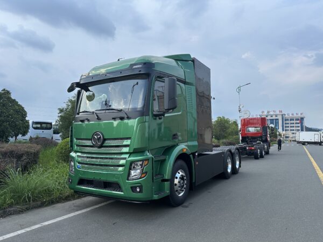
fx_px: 224
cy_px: 121
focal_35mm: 24
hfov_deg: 71.6
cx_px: 162
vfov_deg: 56.8
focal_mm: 6.86
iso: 80
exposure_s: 1/1321
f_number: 1.78
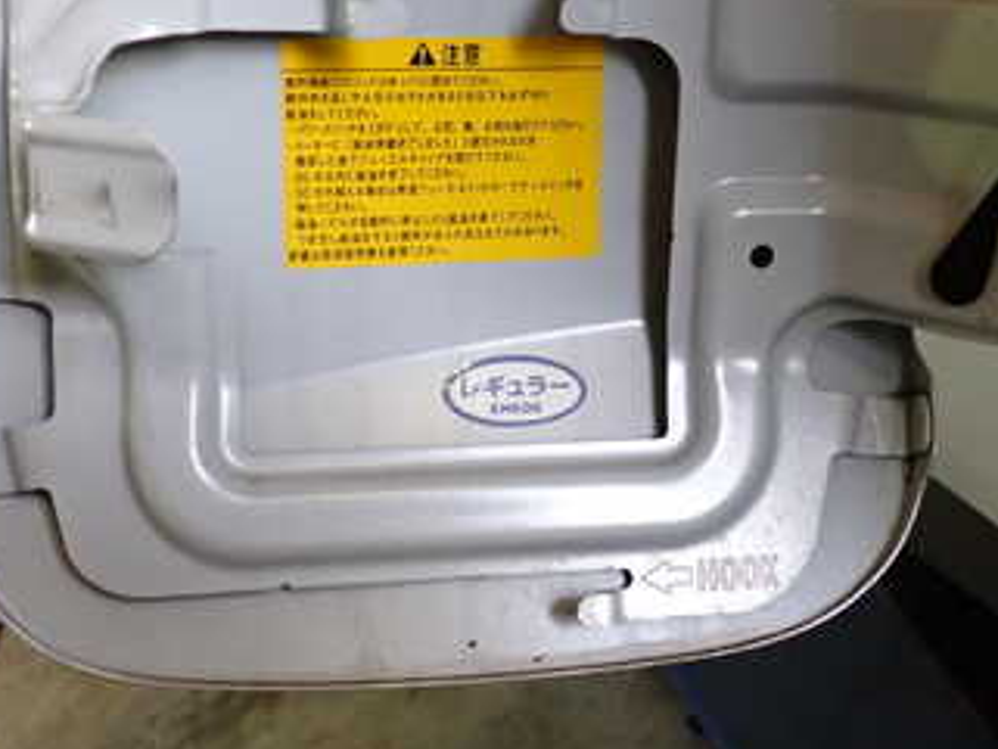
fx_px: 1615
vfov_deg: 25.7
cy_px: 171
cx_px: 640
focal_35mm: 56
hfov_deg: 34.1
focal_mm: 5.4
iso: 250
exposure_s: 1/100
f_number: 2.3
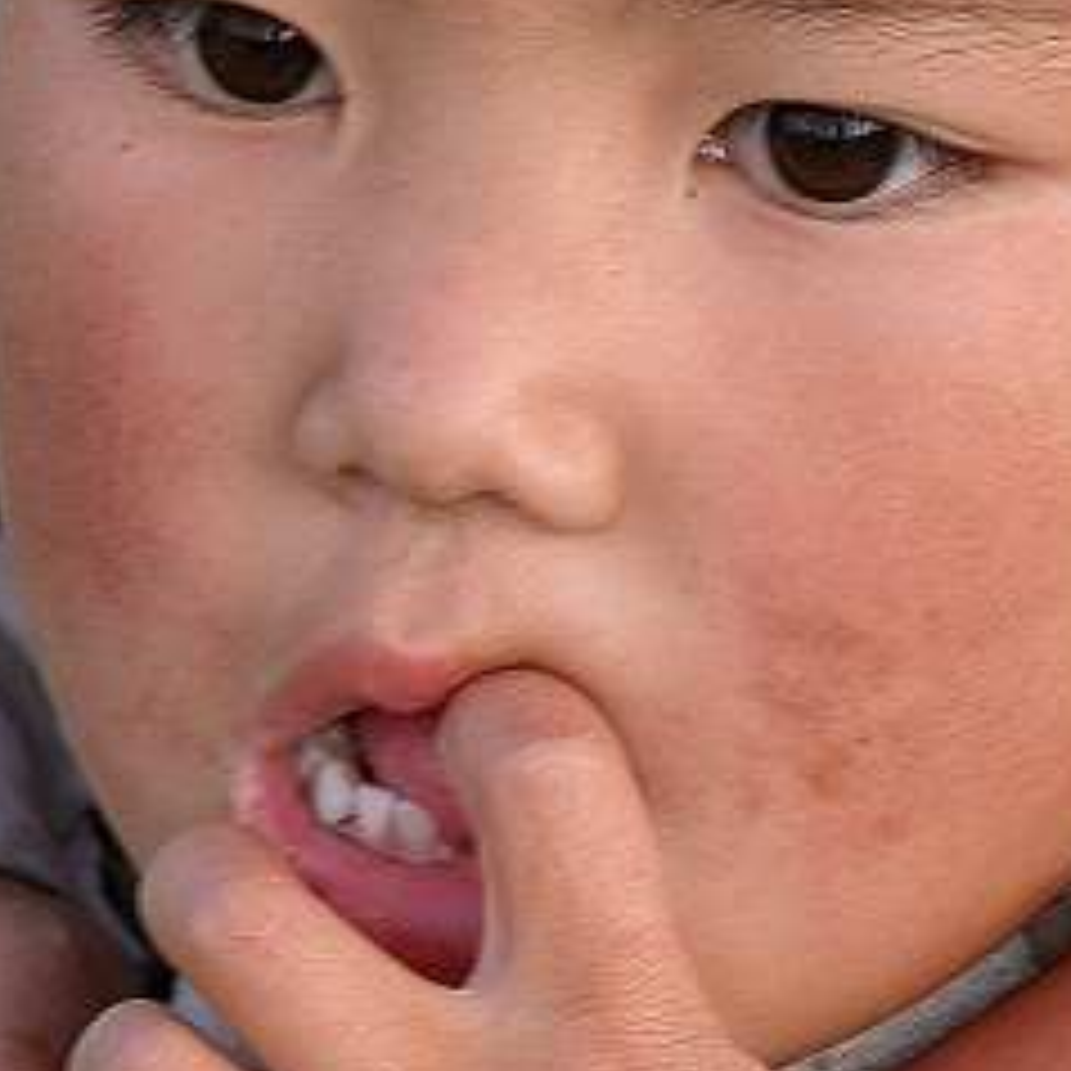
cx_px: 644
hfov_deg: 3.5
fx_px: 17467
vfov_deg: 3.5
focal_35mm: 499
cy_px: 378
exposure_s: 1/30
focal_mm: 71.2
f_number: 4.7
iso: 100
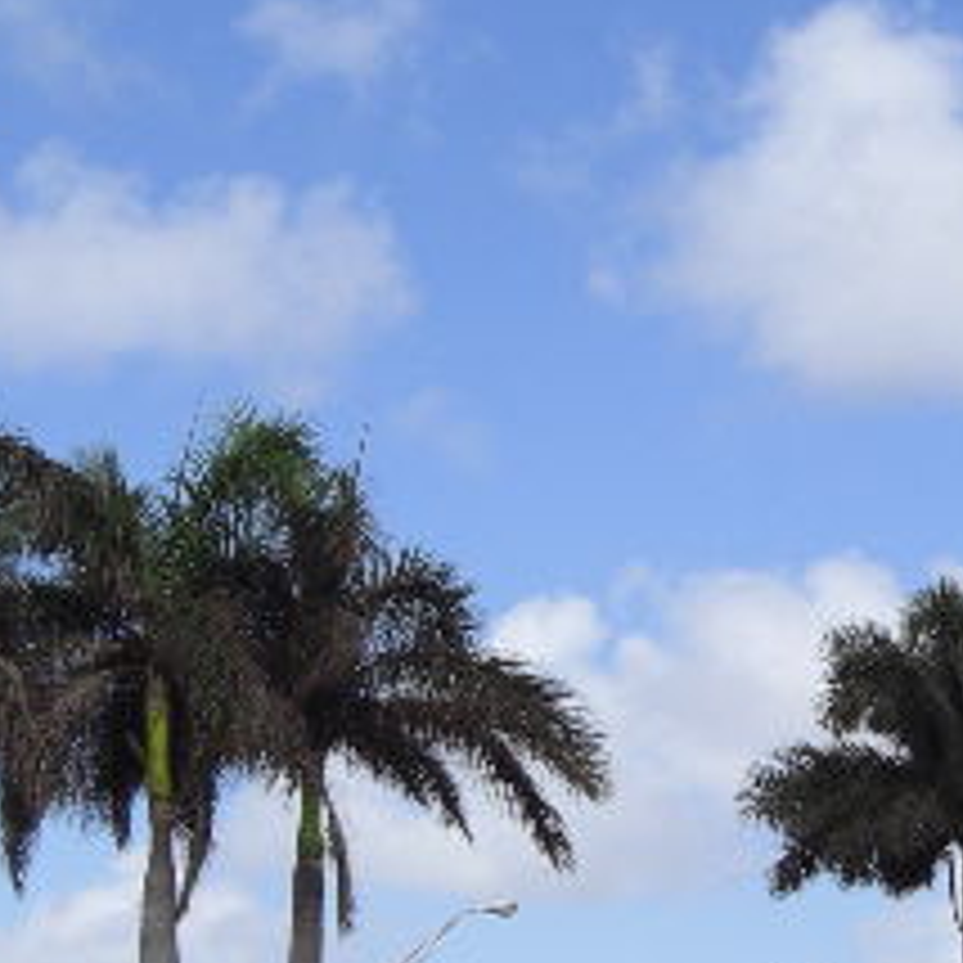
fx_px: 3651
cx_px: 594
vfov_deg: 15.0
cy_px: 698
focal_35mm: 116
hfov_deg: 15.0
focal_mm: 6.2
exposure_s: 1/200
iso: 64
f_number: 8
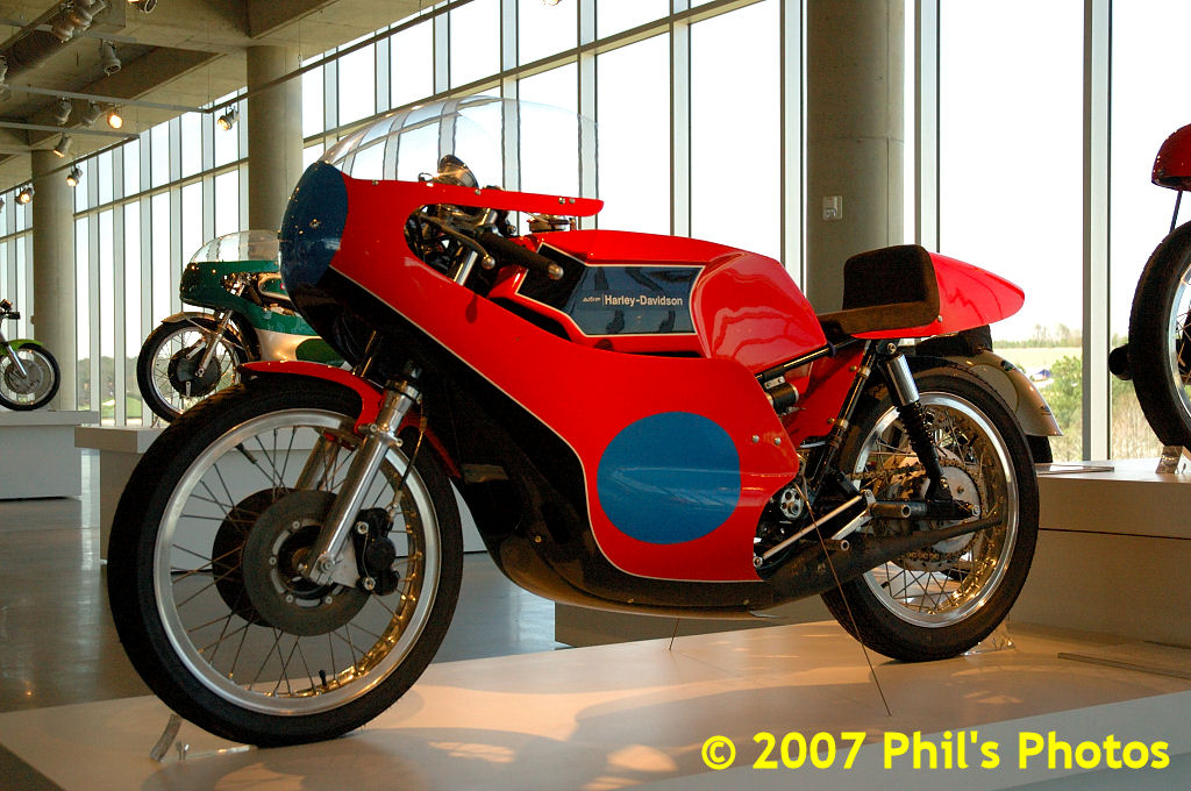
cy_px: 396
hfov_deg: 38.9
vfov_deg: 26.4
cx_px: 596
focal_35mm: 51
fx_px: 1685
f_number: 4.2
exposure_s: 1/200
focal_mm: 34
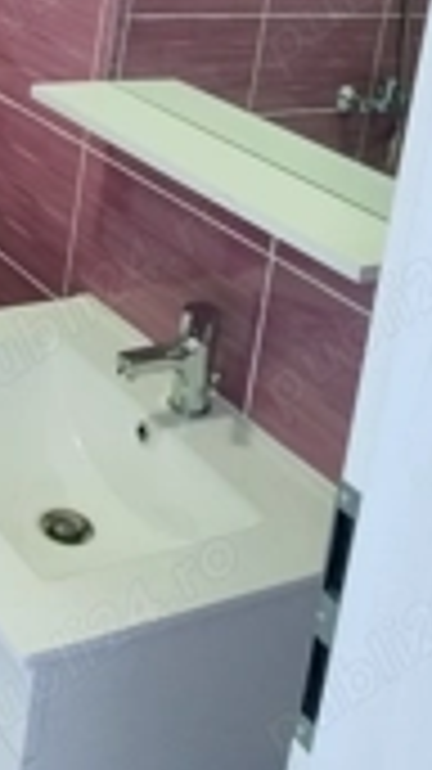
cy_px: 27
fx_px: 1244
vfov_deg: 32.1
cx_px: -68
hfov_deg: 18.8
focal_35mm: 61
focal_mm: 5.56
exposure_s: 1/50
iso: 966
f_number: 1.8
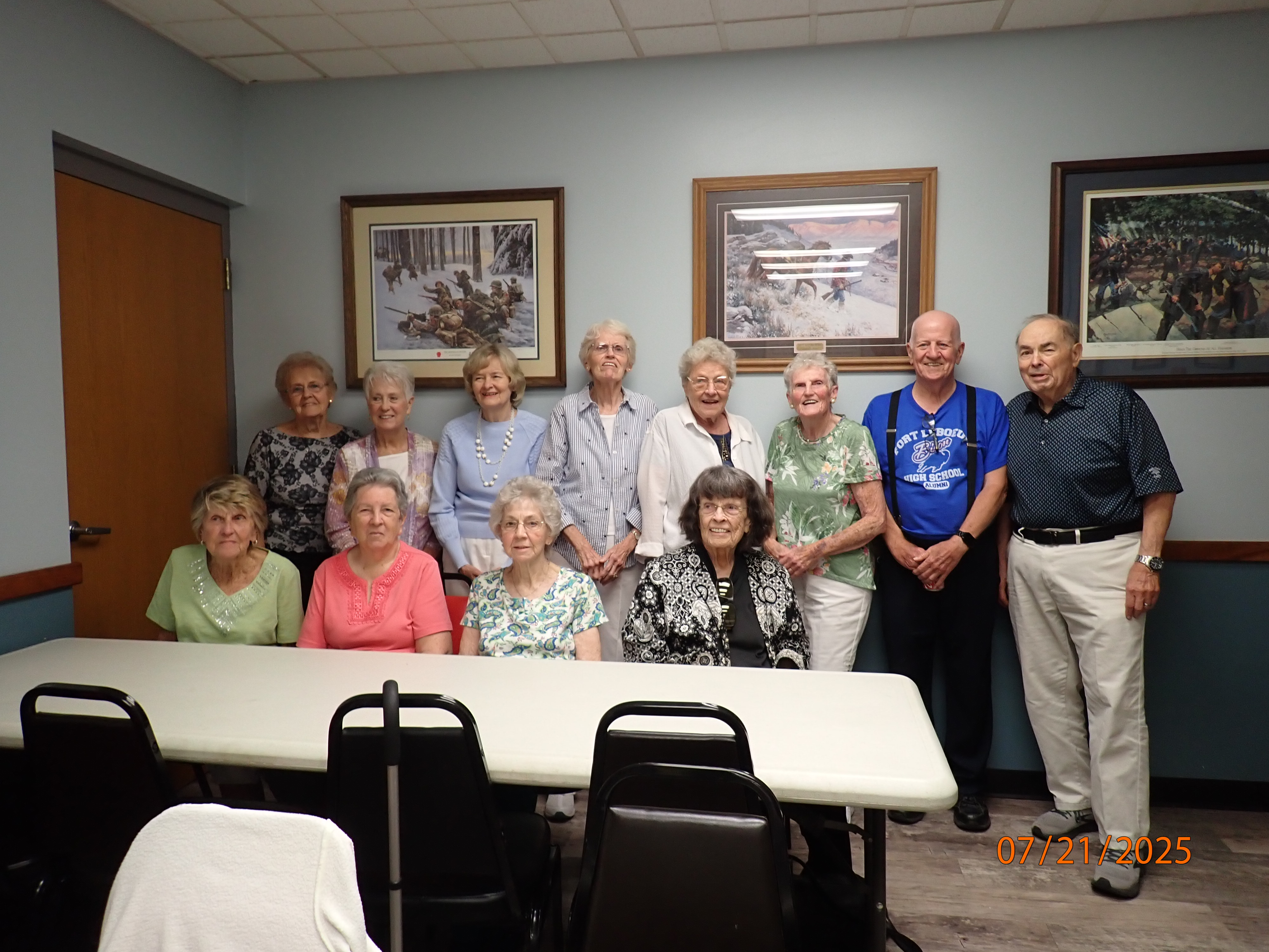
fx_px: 916
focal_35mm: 25
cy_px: 476
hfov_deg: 69.4
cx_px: 634
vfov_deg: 54.9
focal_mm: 4.5
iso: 200
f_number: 2
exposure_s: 1/60
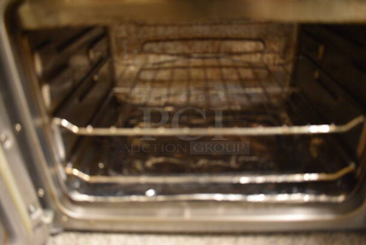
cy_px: 122
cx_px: 183
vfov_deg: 48.0
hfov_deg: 67.3
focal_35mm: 27
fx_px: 275
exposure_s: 1/13
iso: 3200
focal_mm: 18
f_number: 3.5
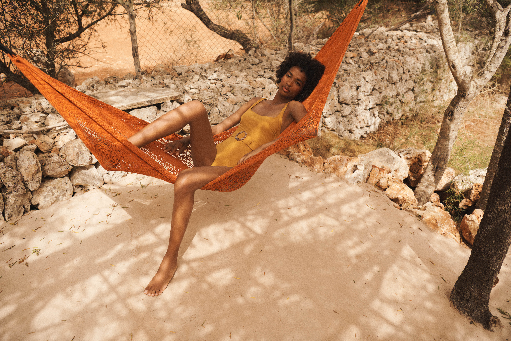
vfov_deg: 43.6
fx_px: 426
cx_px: 256
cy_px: 170
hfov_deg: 61.9
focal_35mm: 30
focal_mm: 30
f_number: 4
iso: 125
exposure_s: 1/800
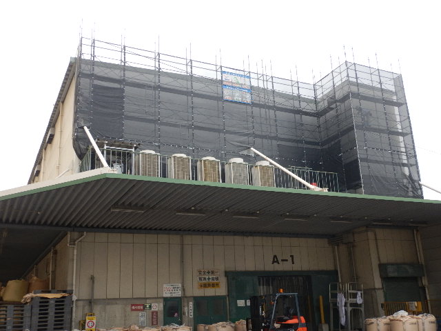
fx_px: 471
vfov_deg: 38.7
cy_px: 166
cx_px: 220
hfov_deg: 50.1
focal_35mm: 37
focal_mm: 6.6
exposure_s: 1/200
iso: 125
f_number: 4.2
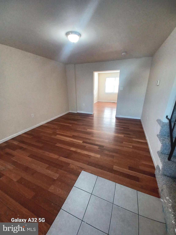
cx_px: 88
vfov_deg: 106.2
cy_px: 118
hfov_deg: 89.9
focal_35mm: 13
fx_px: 88
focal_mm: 1.42
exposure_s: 1/40
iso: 160
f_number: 2.2
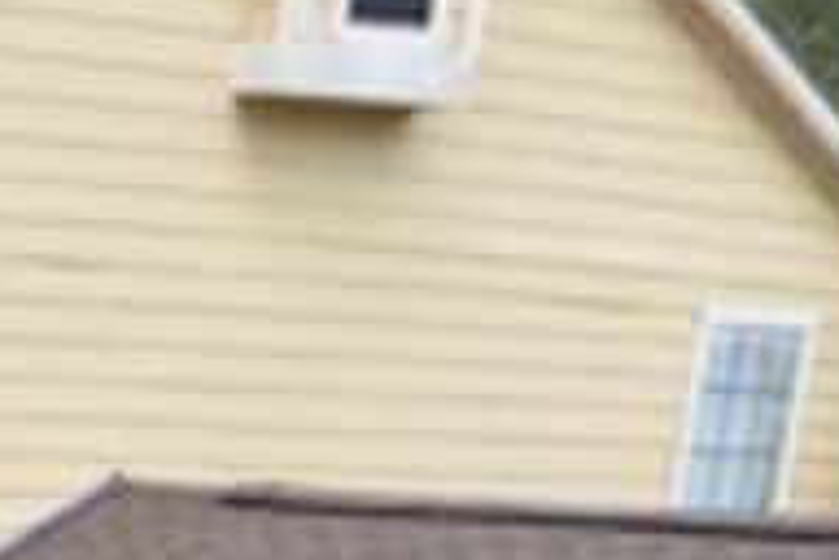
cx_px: -778
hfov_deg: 14.5
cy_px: 1483
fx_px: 2796
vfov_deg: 9.7
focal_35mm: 120
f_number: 5.6
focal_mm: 12
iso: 100
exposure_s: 1/125
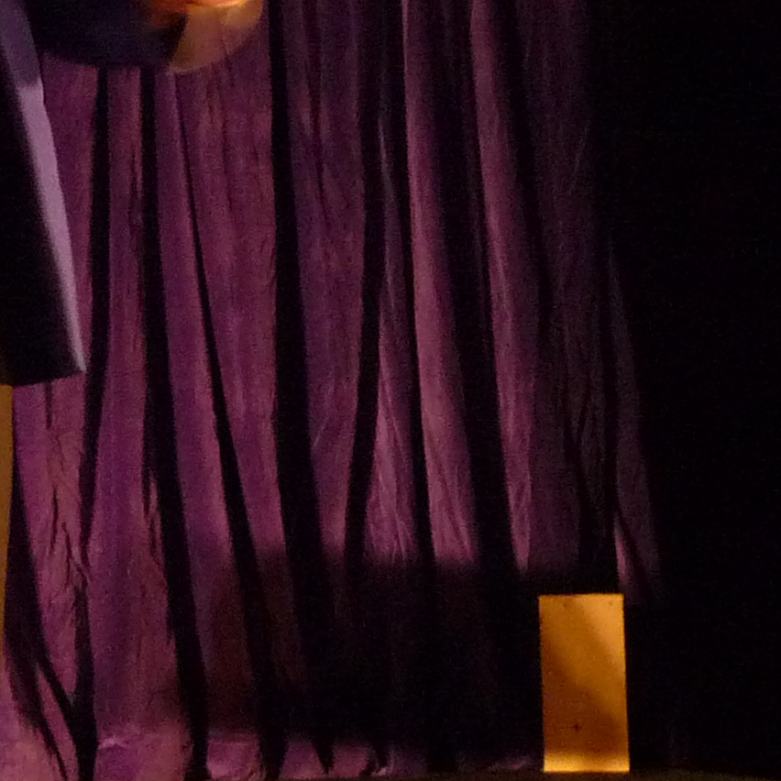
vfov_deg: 12.7
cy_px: 92
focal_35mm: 137
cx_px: -348
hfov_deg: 12.2
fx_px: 3497
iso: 400
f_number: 3.8
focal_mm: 6.3
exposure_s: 1/8
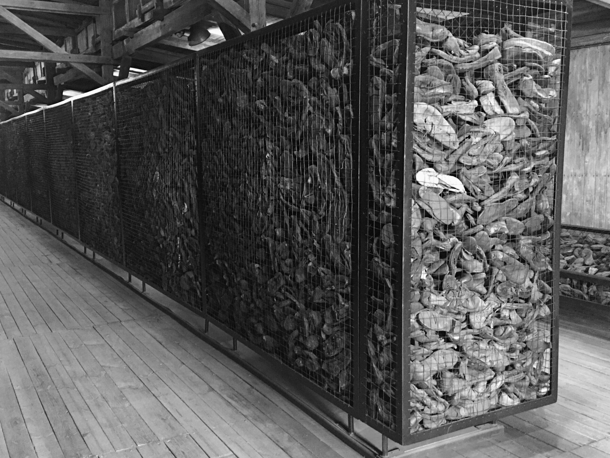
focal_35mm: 35
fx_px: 617
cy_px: 221
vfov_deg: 40.7
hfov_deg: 52.5
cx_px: 273
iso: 200
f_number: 2.2
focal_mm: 4.15
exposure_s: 1/4
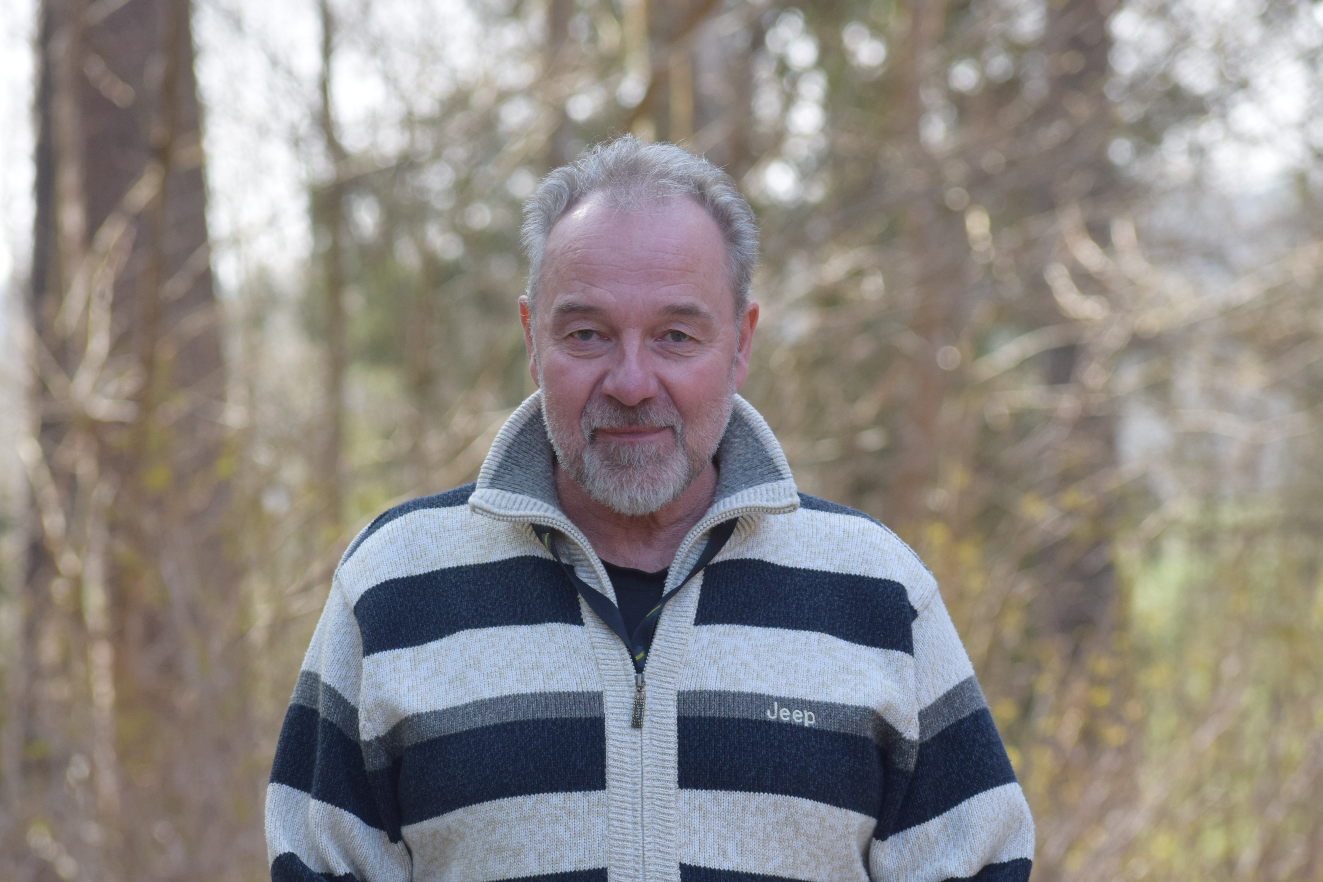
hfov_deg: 8.5
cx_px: 662
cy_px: 557
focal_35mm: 242
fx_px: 8880
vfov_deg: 5.7
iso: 400
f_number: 5.6
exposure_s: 1/500
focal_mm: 125
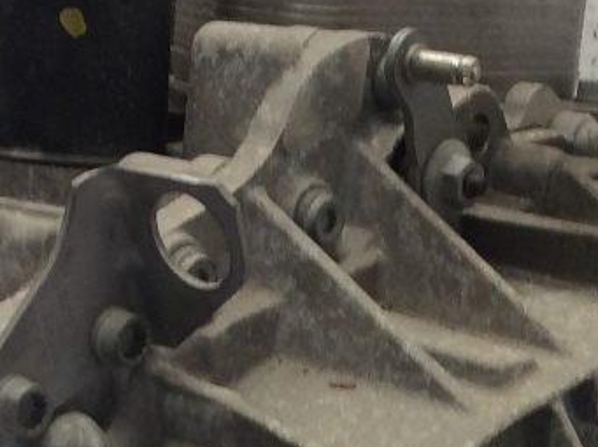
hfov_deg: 16.4
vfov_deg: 12.1
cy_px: 510
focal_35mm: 120
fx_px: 2071
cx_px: 351
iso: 32
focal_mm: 3.3
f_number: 2.4
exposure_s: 1/24
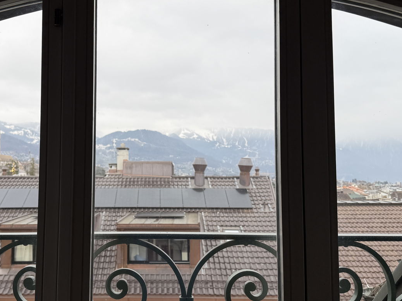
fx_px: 430
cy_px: 154
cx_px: 152
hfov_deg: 49.7
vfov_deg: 38.6
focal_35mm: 37
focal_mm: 6.76
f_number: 1.78
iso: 80
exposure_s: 1/497
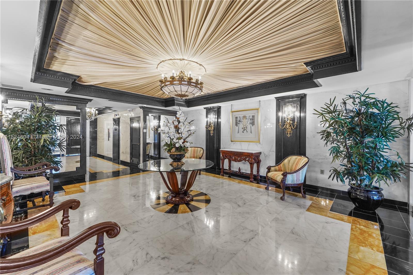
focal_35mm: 14
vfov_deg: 81.2
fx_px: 161
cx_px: 206
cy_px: 138
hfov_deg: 104.3
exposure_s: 1/4
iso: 640
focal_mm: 14
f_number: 8
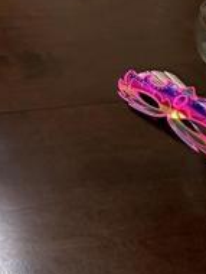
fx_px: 420
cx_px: -144
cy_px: -167
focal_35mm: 53
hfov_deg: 20.9
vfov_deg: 24.7
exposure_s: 1/60
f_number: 2.2
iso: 320
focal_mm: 2.22
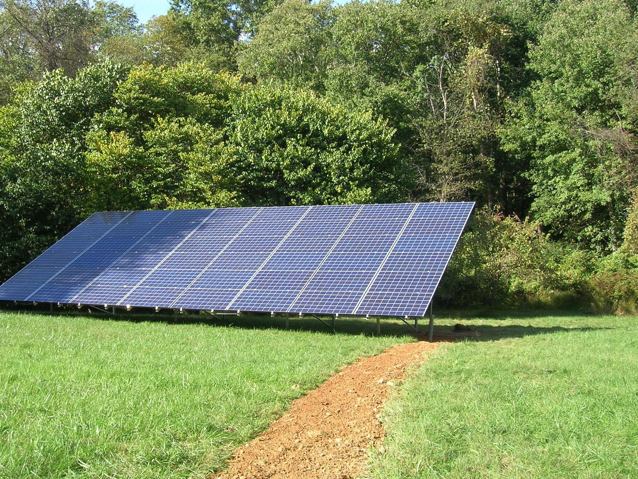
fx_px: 793
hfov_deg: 43.7
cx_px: 268
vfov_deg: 33.6
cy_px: 211
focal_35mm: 43
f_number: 4.9
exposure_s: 1/132
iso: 50
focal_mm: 5.7
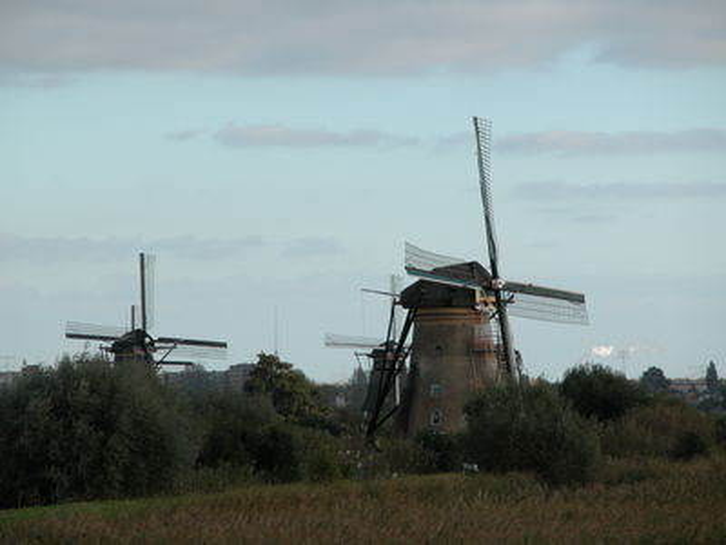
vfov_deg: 5.4
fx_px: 5789
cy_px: 272
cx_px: 363
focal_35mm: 276
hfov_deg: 7.2
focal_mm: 71.2
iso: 100
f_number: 5.3
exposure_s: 1/301
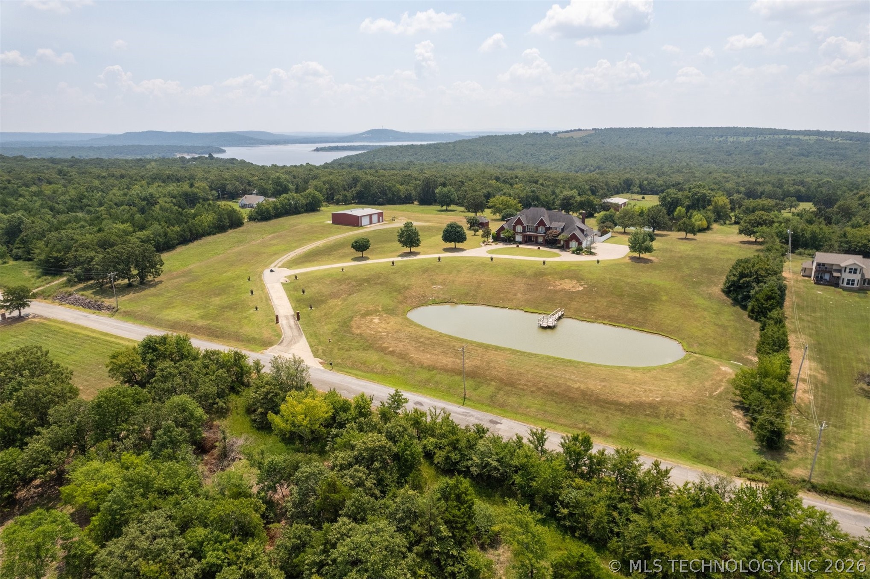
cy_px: 290
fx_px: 531
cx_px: 435
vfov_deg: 57.2
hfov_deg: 78.6
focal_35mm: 22
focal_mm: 8.38
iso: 130
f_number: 2.8
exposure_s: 1/2000
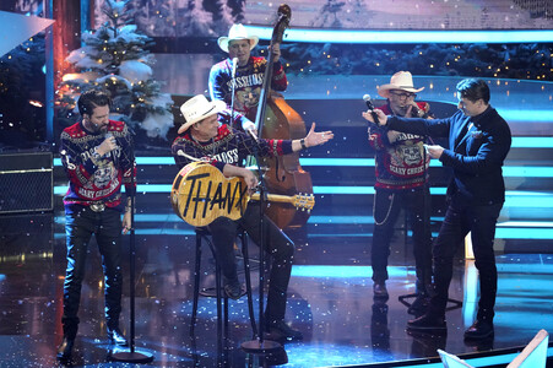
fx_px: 2717
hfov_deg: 11.6
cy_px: 184
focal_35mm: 177
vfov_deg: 7.7
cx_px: 276
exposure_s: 1/320
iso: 5000
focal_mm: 177
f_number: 4
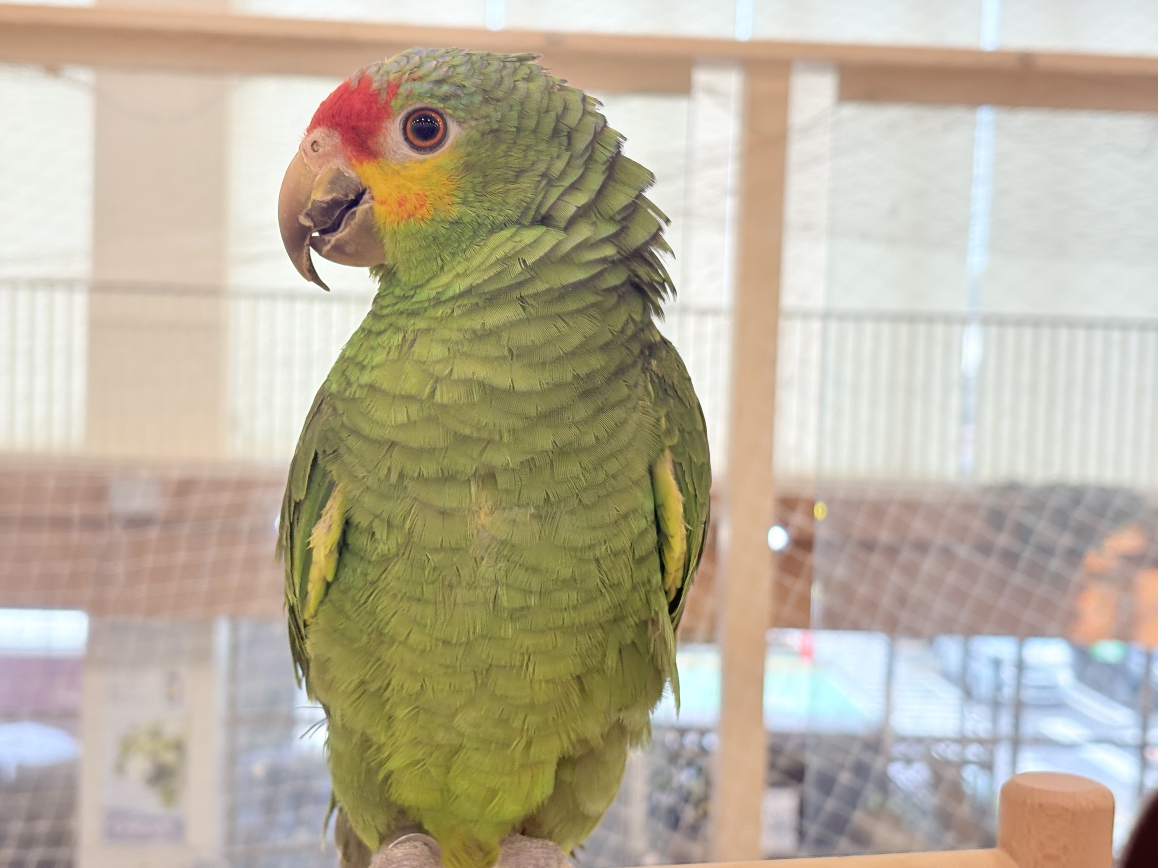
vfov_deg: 27.5
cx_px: 570
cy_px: 431
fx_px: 1773
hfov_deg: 36.2
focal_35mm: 53
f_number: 1.6
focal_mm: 5.96
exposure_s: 1/121
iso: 40
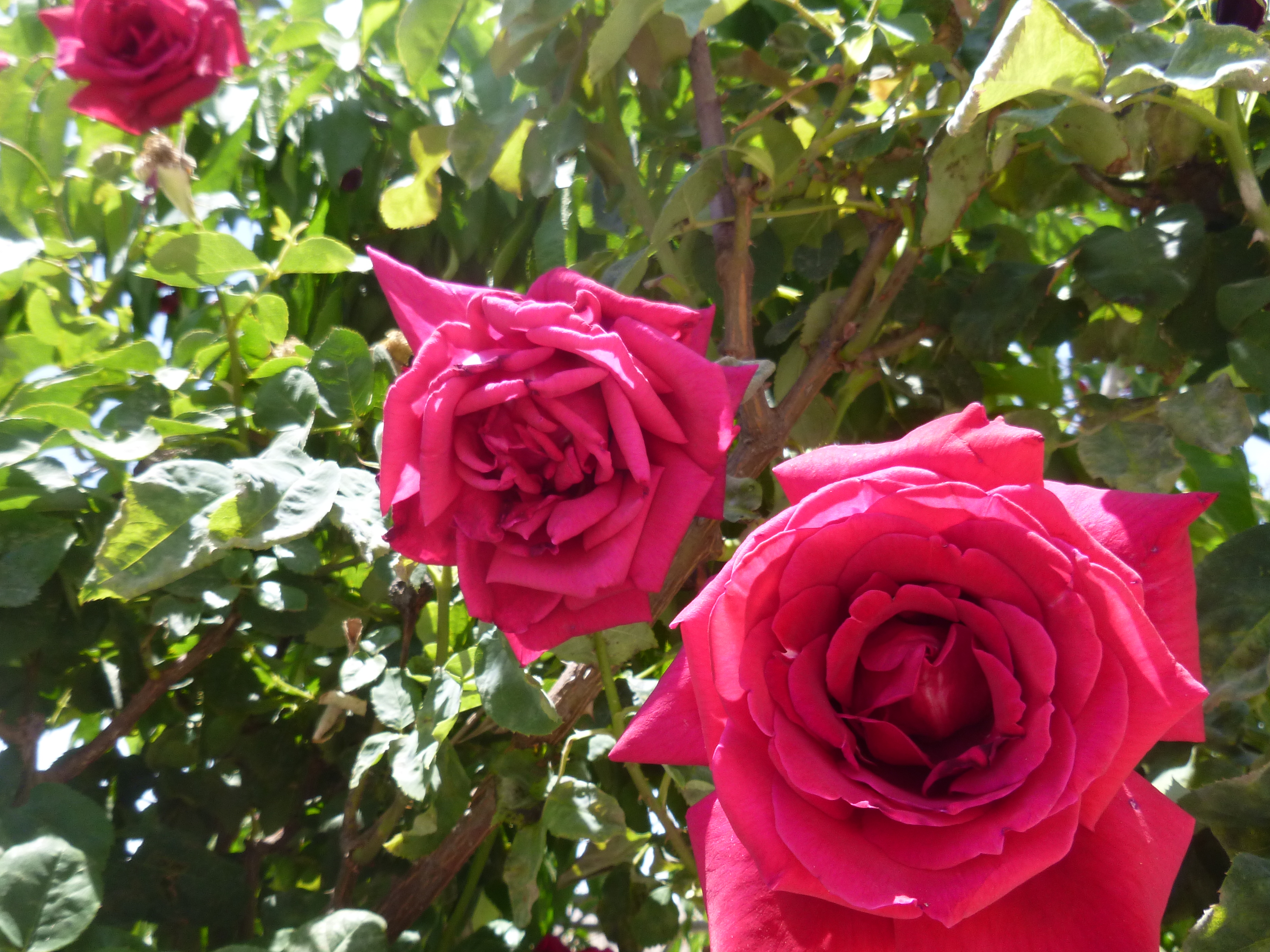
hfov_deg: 58.3
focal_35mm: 31
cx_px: 596
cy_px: 516
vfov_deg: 45.4
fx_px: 1137
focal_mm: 4.5
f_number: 3.9
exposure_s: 1/160
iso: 100
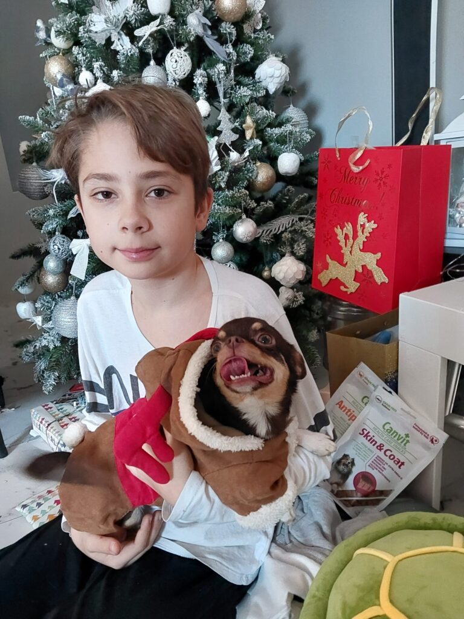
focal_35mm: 30
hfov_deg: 46.8
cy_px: 310
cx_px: 232
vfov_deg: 60.0
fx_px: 536
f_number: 1.8
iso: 800
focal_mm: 4.6
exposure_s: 1/25
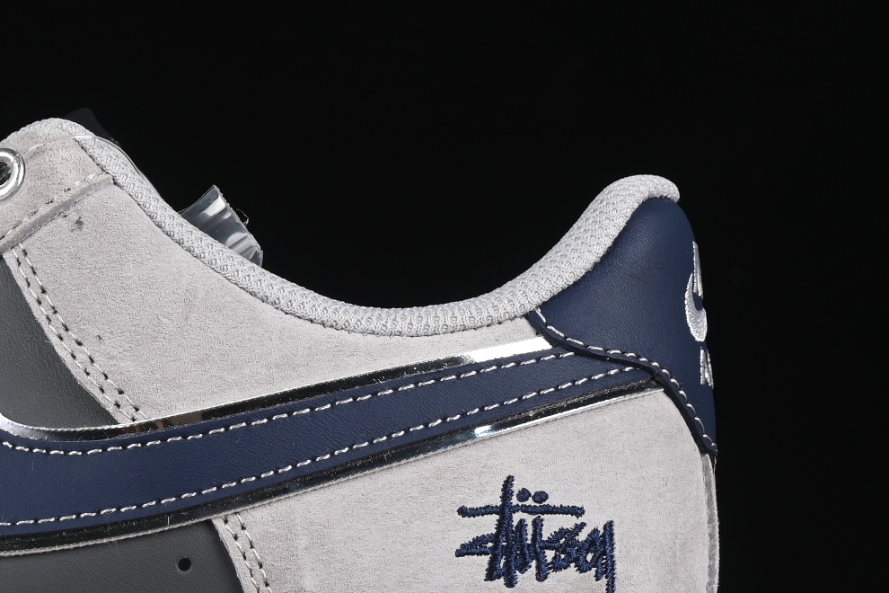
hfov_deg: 9.6
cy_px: 357
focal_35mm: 211
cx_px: -107
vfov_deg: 6.5
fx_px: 5210
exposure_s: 1/80
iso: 160
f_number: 8
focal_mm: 50
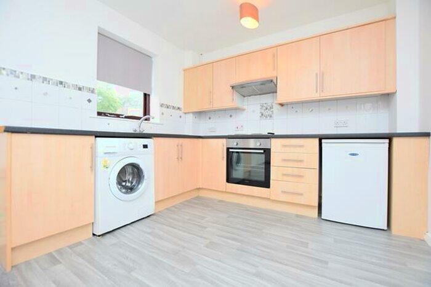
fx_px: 180
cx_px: 216
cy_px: 144
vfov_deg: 77.4
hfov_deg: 100.4
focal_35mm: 15
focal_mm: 10
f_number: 4.5
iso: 800
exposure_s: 1/80
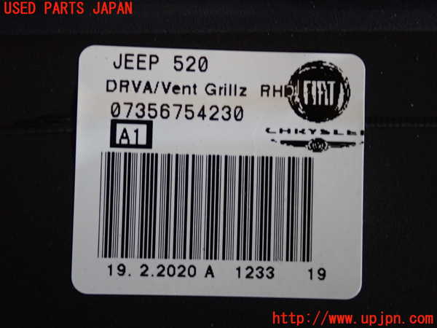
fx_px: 896
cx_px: 218
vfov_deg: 20.7
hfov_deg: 27.4
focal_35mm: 71
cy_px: 164
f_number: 3.9
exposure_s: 1/60
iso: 400
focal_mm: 12.73
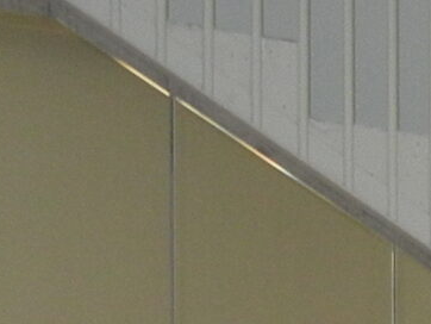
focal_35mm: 212
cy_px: 810
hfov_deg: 8.5
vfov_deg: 6.6
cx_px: 1020
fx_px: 2641
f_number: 3.5
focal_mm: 5.4
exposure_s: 1/30
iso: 200
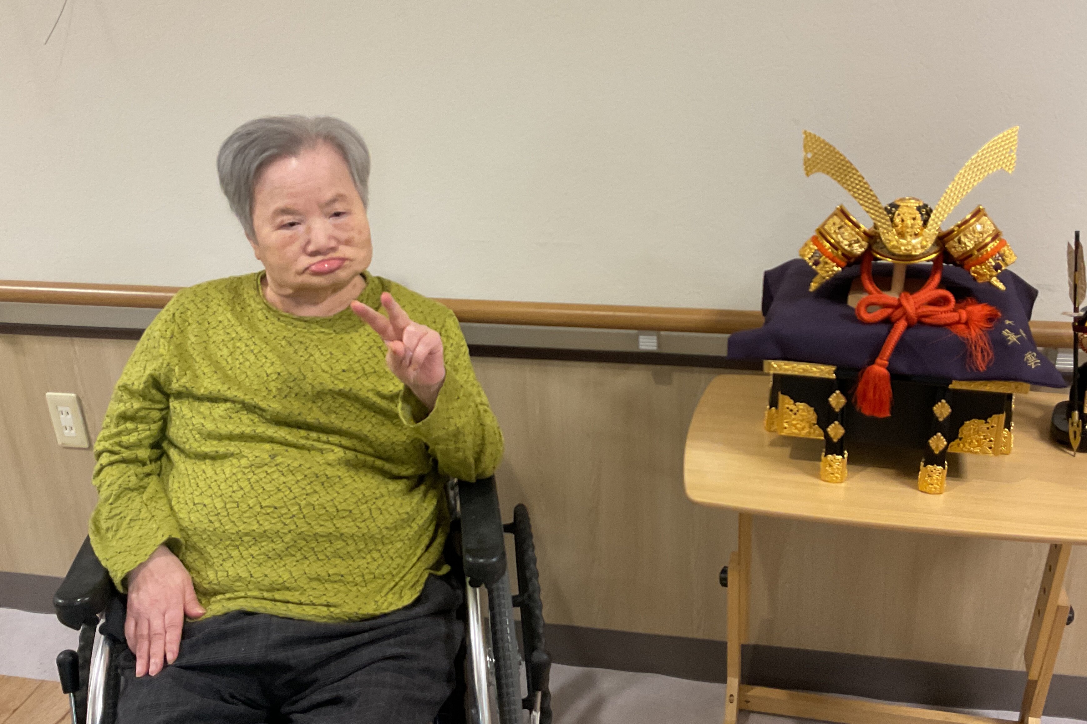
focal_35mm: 35
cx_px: 595
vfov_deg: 37.8
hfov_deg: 54.4
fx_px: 1057
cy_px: 361
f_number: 1.8
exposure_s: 1/60
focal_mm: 3
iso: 100
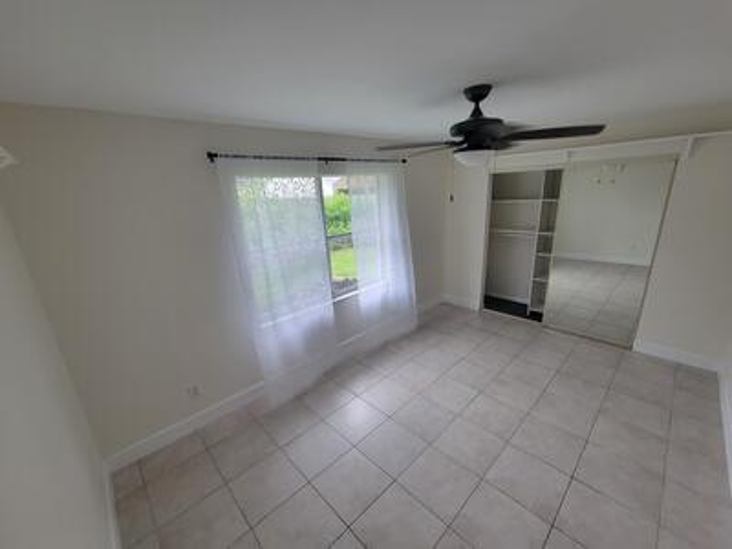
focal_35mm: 13
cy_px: 274
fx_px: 275
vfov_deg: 89.9
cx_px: 366
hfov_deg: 106.2
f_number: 2.2
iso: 125
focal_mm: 2.2
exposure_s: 1/60
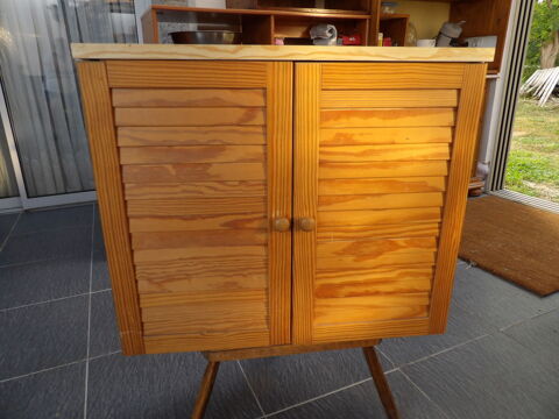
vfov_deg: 56.8
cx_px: 280
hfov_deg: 71.6
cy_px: 210
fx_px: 388
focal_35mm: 24
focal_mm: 4.3
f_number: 3.2
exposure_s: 1/42
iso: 100
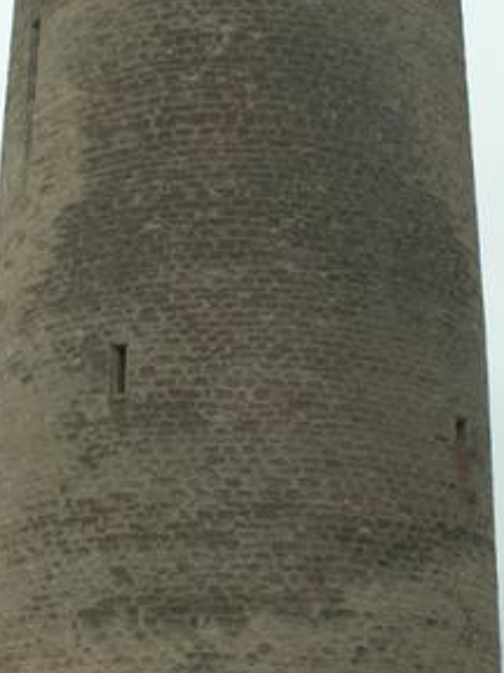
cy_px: 347
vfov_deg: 25.0
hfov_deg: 18.8
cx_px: 157
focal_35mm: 78
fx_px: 1515
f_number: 5.6
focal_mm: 5.86
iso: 50
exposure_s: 1/200
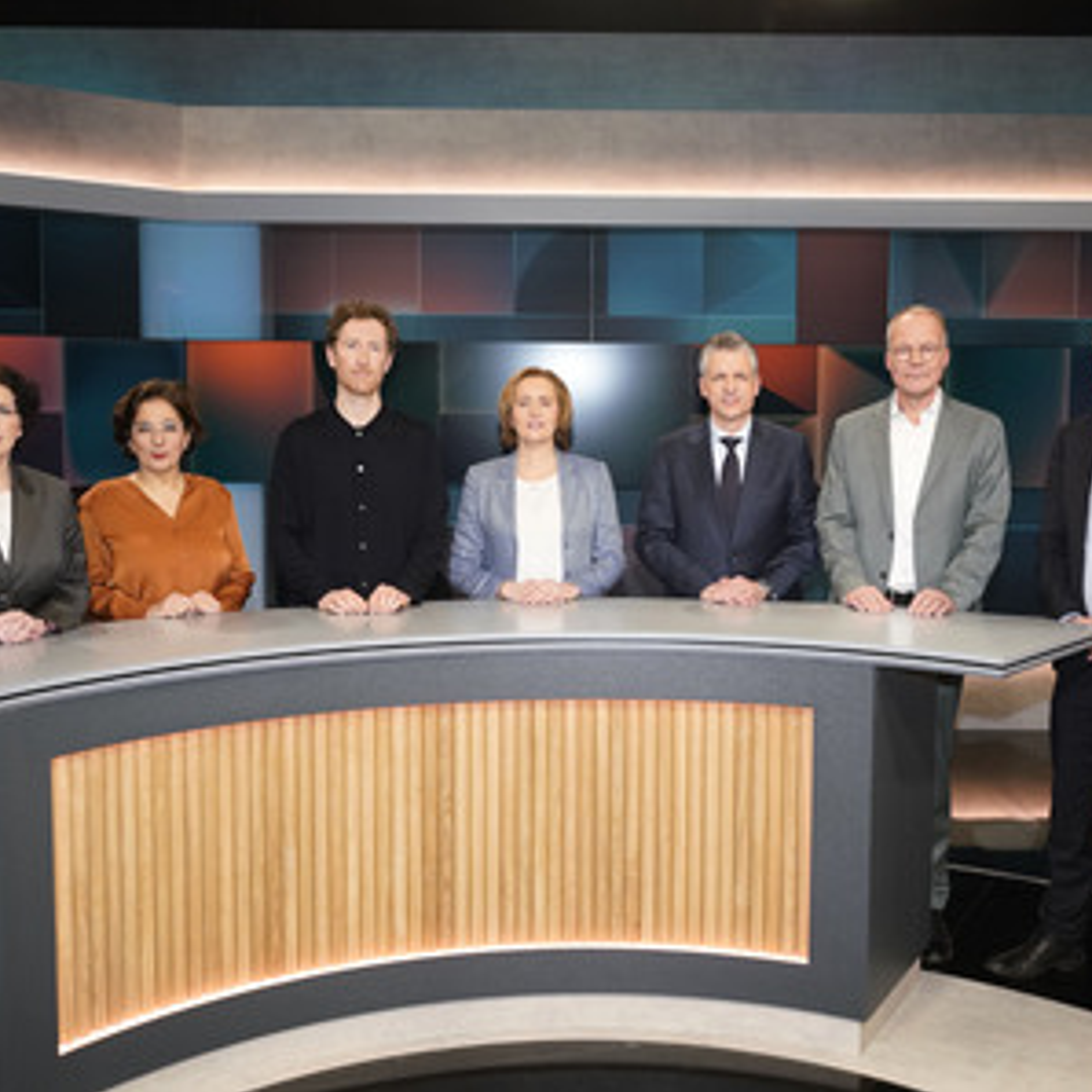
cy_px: 546
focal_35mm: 36
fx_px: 1285
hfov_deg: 46.0
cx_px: 559
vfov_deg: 46.0
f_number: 5.6
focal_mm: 28
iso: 2000
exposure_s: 1/125
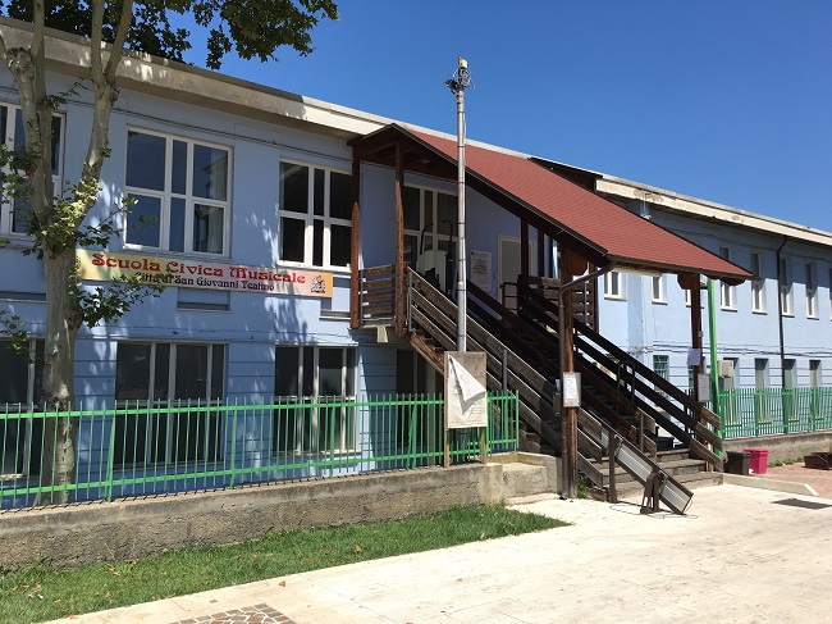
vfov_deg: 48.2
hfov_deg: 61.7
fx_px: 697
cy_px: 312
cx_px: 416
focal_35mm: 29
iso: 25
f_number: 2.2
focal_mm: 4.15
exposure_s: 1/1425
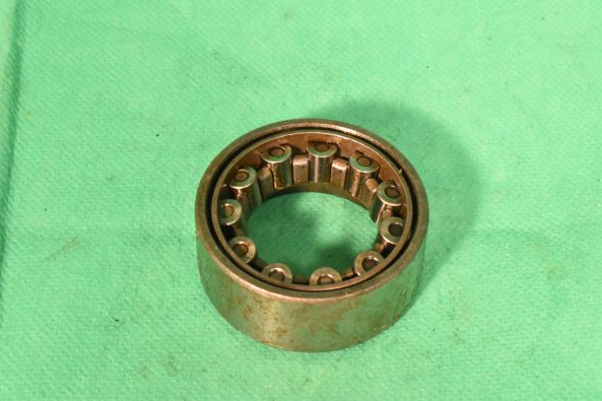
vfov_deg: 16.3
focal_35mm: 84
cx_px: 298
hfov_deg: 24.3
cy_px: 202
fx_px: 1396
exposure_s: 1/100
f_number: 18
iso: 7200
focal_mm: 55
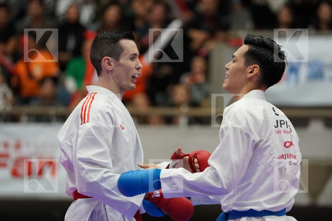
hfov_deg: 6.9
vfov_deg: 4.6
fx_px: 2766
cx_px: 166
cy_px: 110
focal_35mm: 300
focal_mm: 200
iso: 3200
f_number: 2.8
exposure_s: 1/1000
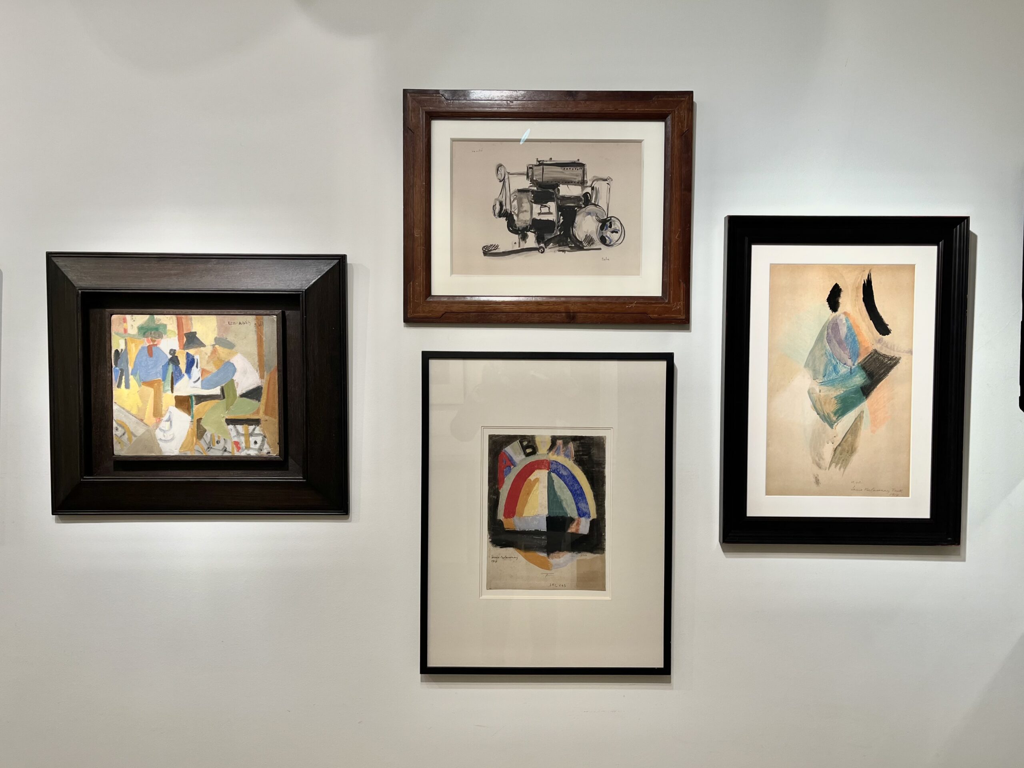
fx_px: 769
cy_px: 384
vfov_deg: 53.1
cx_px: 512
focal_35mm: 26
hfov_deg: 67.3
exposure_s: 1/100
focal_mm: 5.1
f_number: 1.6
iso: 50
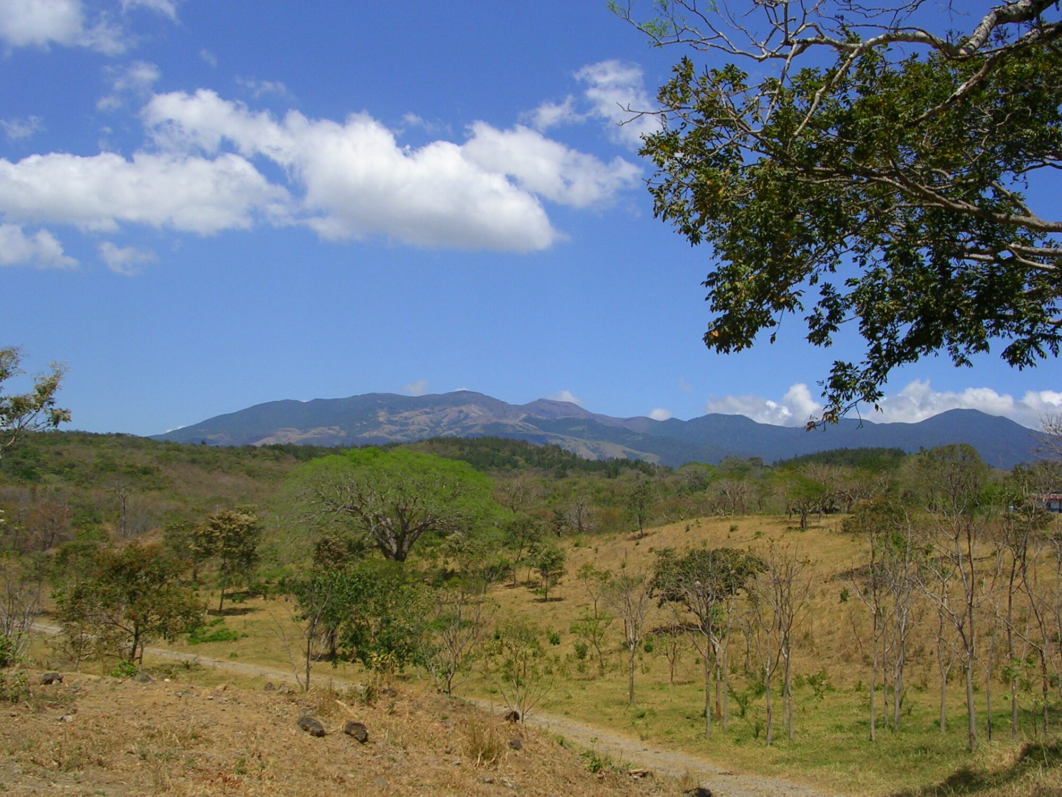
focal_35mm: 38
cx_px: 531
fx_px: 1166
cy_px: 398
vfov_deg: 37.7
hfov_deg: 49.0
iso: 50
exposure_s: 1/474
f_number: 5.6
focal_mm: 5.8
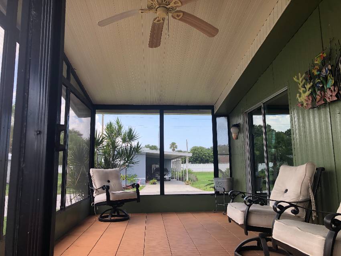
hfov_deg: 63.5
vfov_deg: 49.7
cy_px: 128
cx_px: 170
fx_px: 276
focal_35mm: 28
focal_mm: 3.99
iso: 20
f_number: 1.8
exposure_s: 1/196
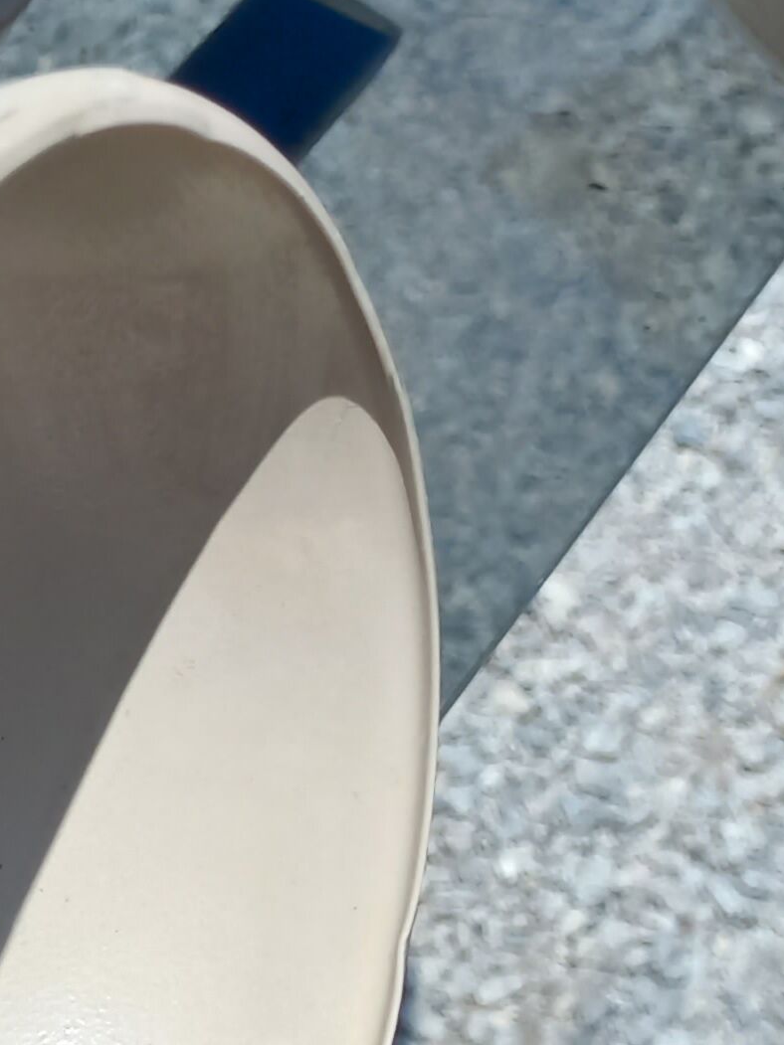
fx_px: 3322
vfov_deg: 17.3
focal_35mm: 110
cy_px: 1149
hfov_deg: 11.7
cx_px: -917
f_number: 1.8
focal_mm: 4.6
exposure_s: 1/769
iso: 25
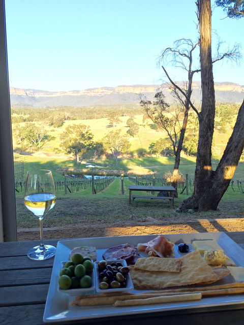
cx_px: 122
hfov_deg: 48.2
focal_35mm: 29
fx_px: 273
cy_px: 162
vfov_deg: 61.7
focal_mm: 4.15
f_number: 2.2
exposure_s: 1/238
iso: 32
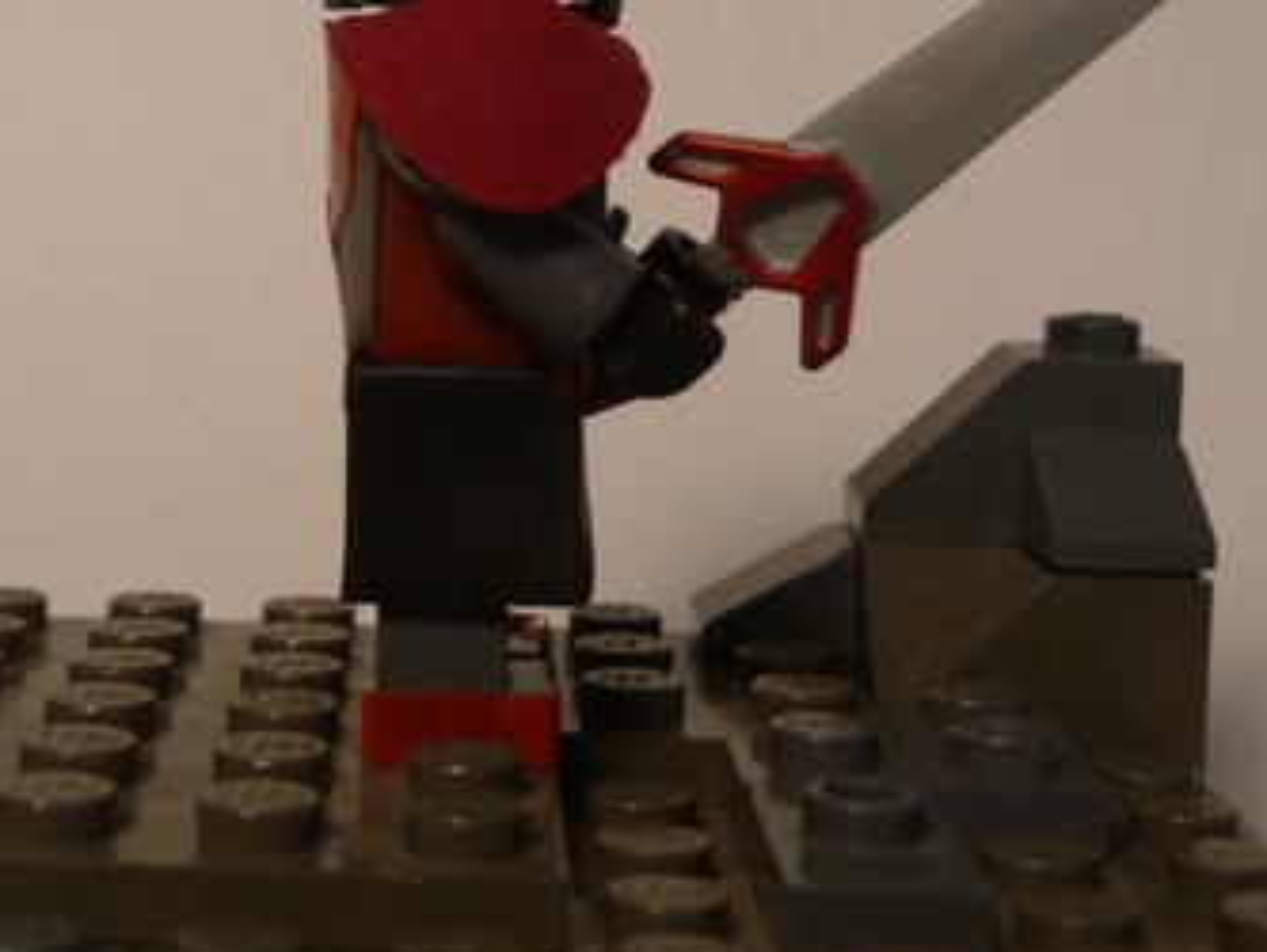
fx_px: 2929
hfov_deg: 24.3
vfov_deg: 18.3
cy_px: 244
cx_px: 462
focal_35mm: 80
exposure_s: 1/40
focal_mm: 8.5
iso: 125
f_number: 4.2
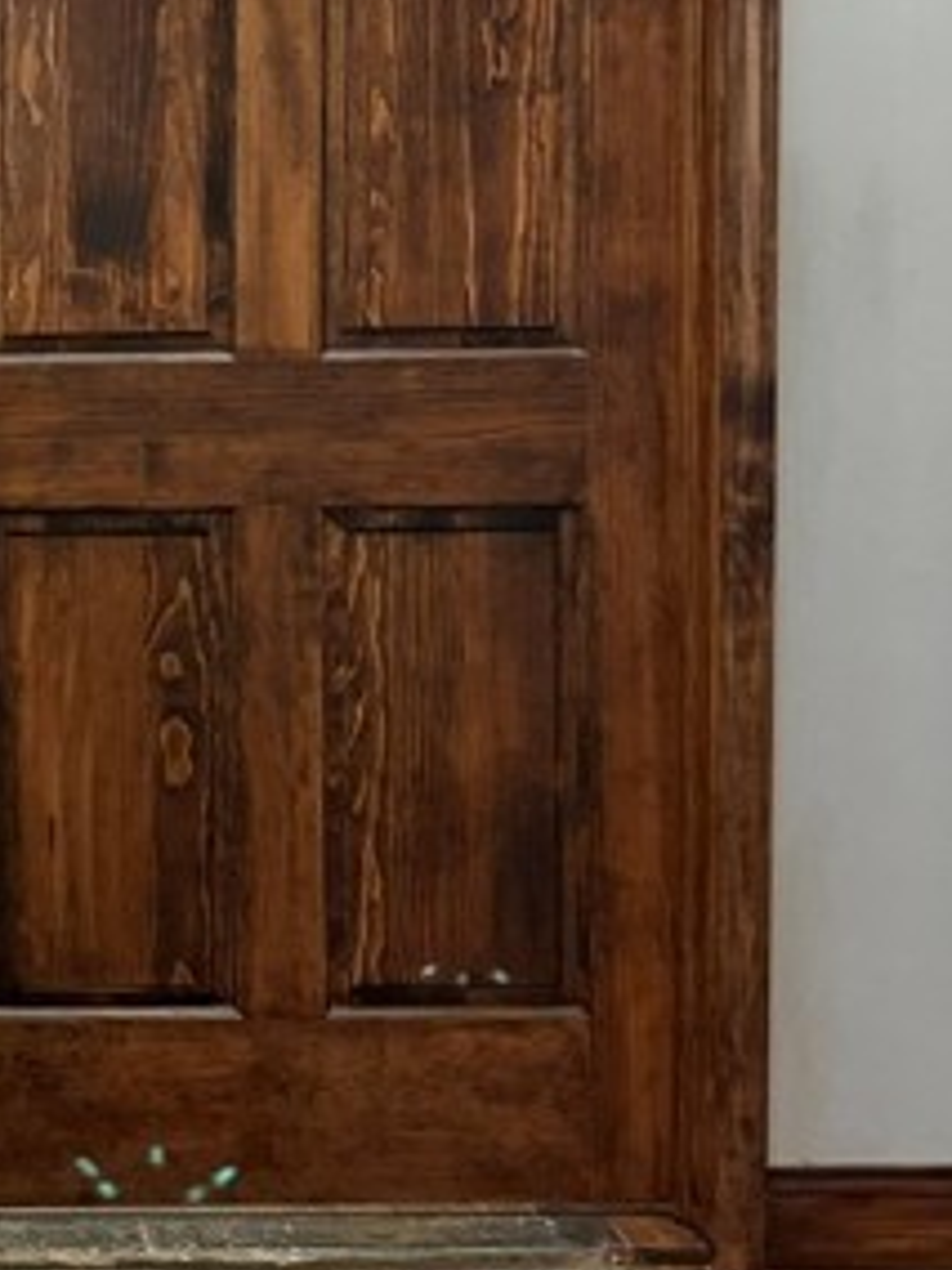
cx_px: -147
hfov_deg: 21.2
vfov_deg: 29.5
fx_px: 2383
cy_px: 376
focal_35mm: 65
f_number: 1.78
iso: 640
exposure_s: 1/60
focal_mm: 6.76
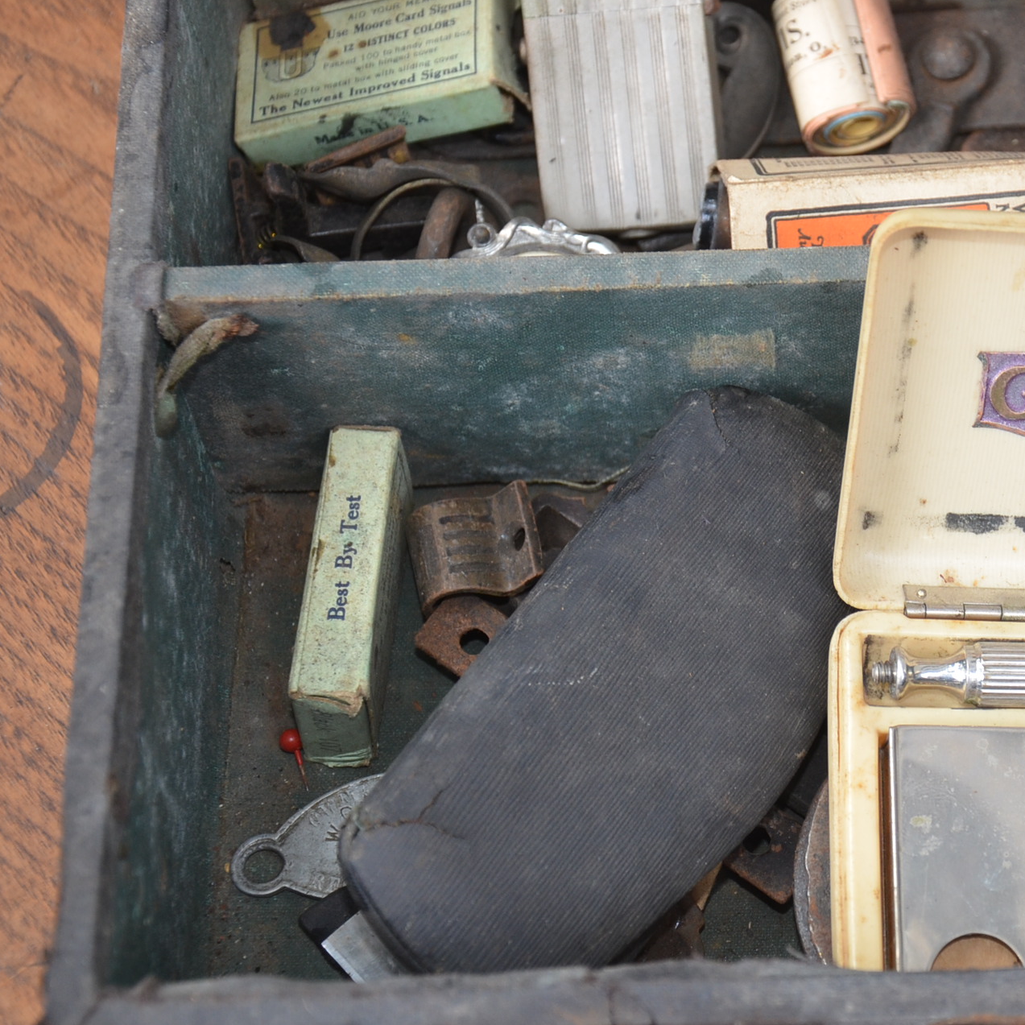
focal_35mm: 111
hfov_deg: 15.5
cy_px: 395
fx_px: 3713
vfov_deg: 15.7
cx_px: 986
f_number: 4.8
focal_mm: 45
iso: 400
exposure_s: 1/100
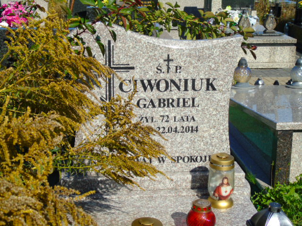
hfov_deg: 31.2
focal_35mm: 62
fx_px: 541
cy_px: 113
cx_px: 151
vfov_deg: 23.7
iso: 80
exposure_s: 1/800
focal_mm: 11
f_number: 4.5
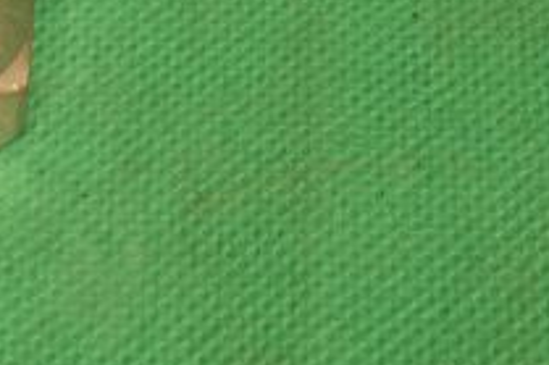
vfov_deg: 6.1
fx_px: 3413
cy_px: -39
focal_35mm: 224
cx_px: -144
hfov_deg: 9.1
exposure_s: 1/80
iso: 1100
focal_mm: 52
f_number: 14
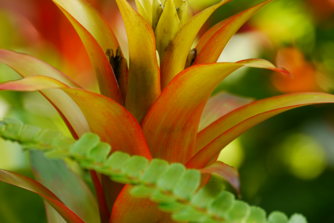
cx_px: 170
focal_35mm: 355
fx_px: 3294
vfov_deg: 3.9
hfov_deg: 5.8
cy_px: 85
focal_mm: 140
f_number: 5.8
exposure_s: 1/40
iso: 100
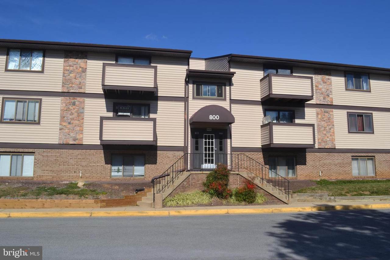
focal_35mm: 27
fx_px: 292
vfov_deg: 47.9
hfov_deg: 67.4
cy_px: 130
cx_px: 195
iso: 100
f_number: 9
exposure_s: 1/320
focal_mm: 18
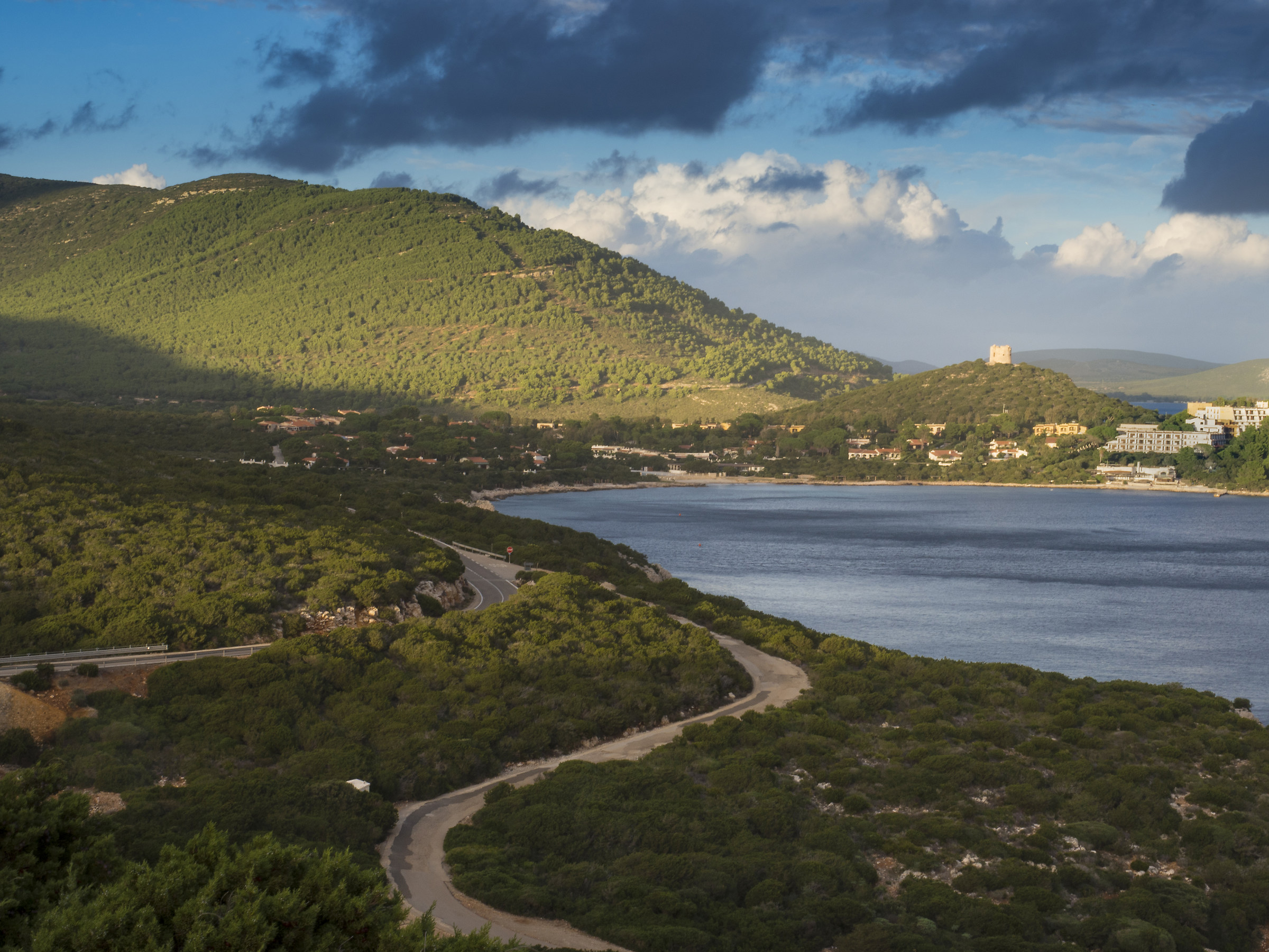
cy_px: 476
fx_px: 2566
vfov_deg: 21.0
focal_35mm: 70
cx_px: 634
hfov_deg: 27.8
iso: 200
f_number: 18
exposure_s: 1/15
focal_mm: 35
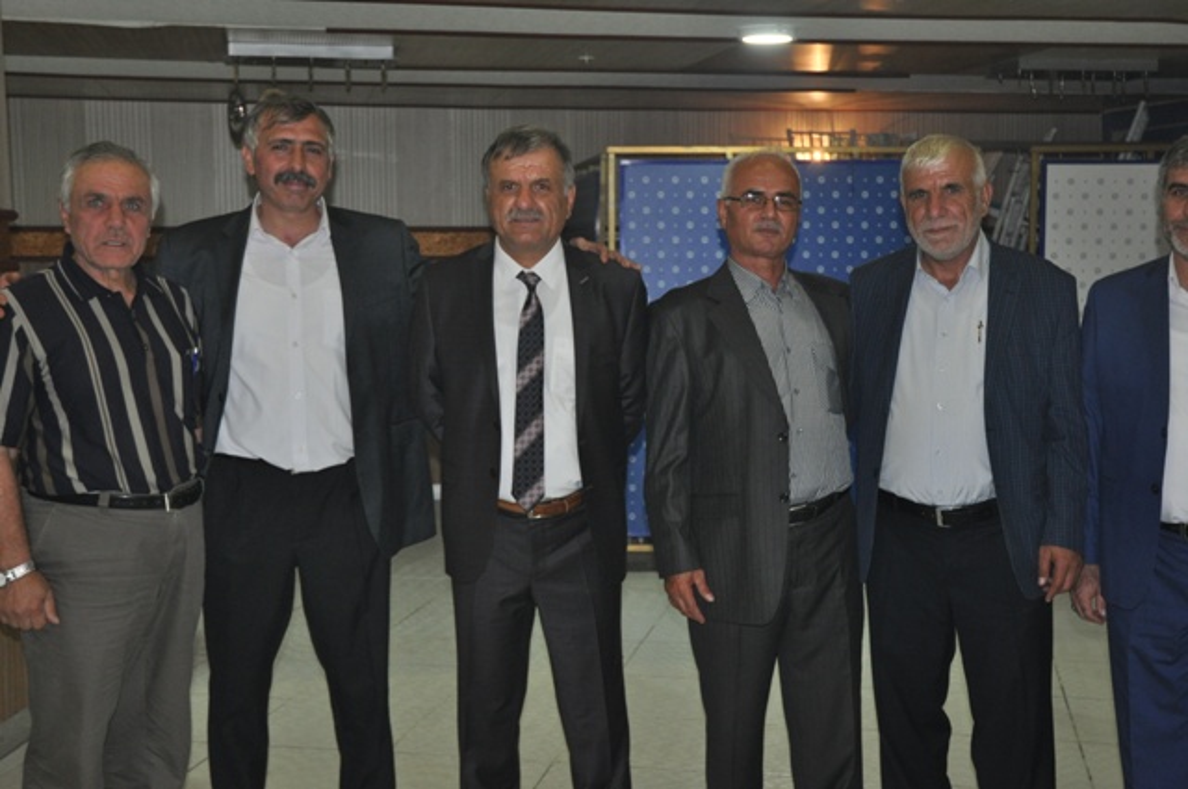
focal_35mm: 51
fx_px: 1681
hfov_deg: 38.9
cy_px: 394
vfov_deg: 26.4
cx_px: 594
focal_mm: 34
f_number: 4
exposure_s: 1/60
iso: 800
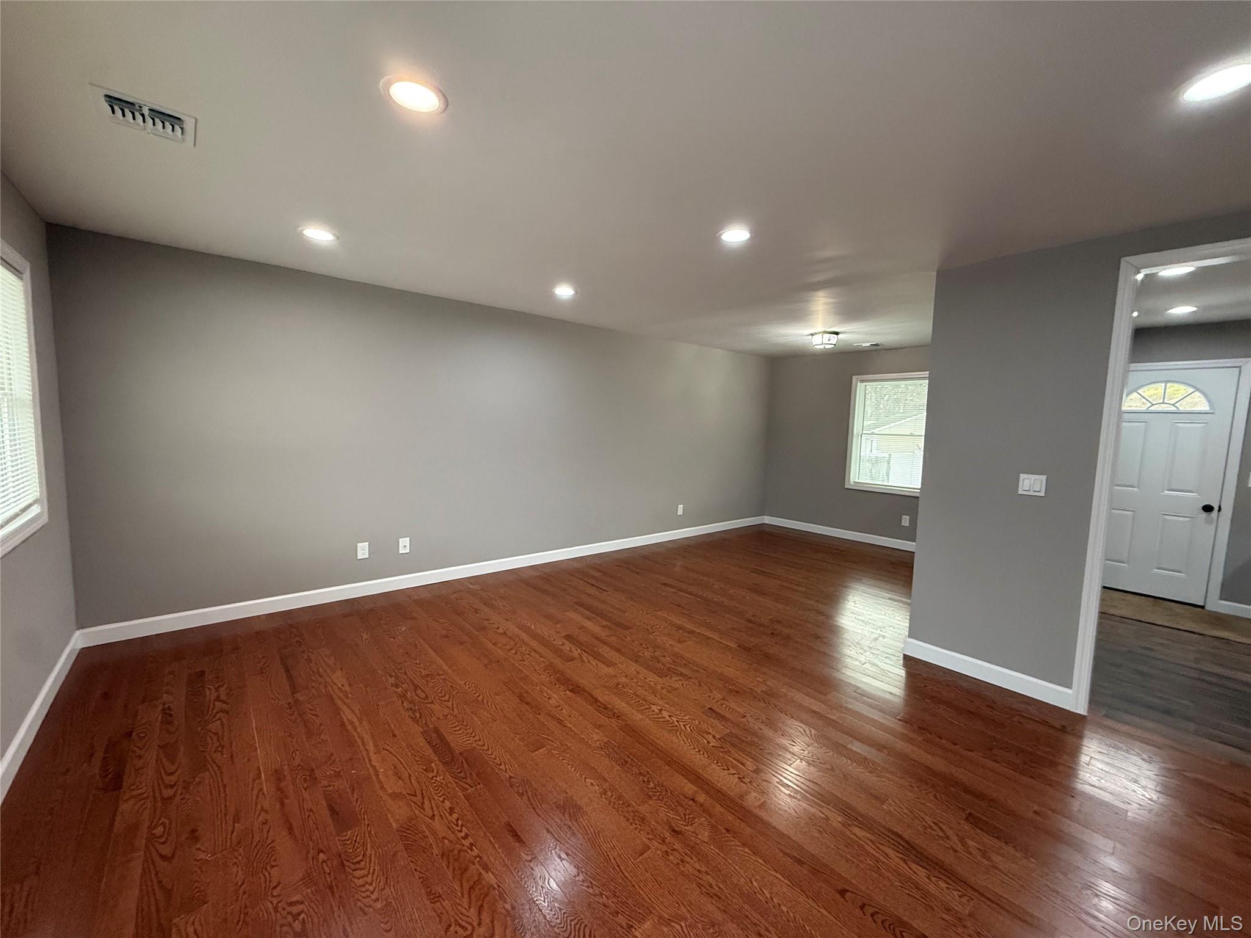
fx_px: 506
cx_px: 626
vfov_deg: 85.7
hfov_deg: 102.1
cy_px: 469
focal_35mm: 14
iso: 500
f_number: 2.2
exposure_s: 1/120
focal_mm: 2.22
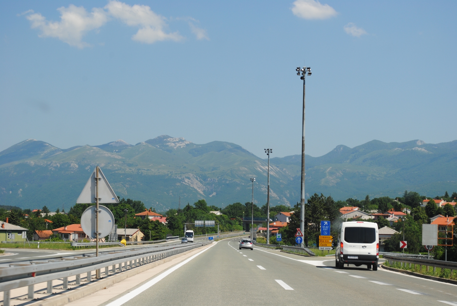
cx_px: 228
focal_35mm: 82
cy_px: 153
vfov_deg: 16.6
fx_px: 1049
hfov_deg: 24.6
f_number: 8
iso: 100
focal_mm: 55
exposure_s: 1/250
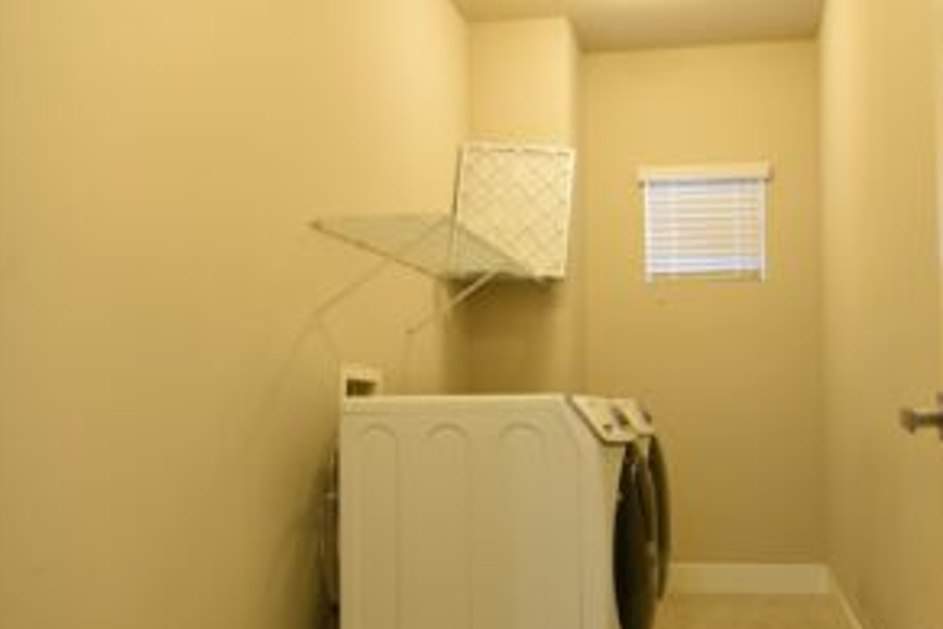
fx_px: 864
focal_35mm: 33
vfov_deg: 39.8
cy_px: 378
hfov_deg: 56.0
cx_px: 629
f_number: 5
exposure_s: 1/3
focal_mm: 24
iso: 100
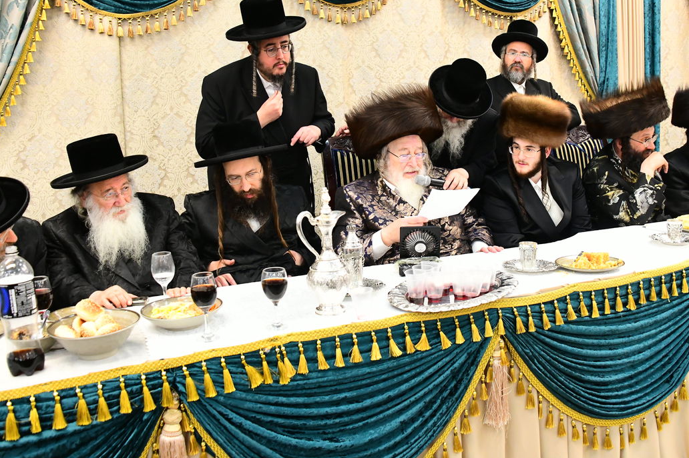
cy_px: 150
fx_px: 727
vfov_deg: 34.7
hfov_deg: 50.6
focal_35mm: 38
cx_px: 387
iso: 4000
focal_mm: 28
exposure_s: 1/200
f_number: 5.6
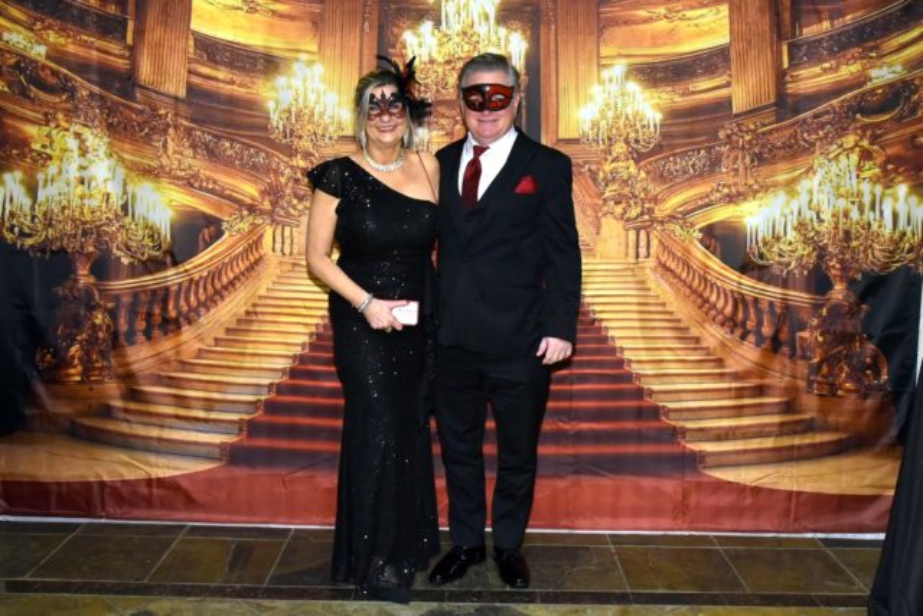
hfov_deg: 60.3
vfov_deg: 42.3
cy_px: 308
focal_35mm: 31
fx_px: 795
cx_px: 462
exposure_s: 1/60
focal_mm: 31
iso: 1600
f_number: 6.3
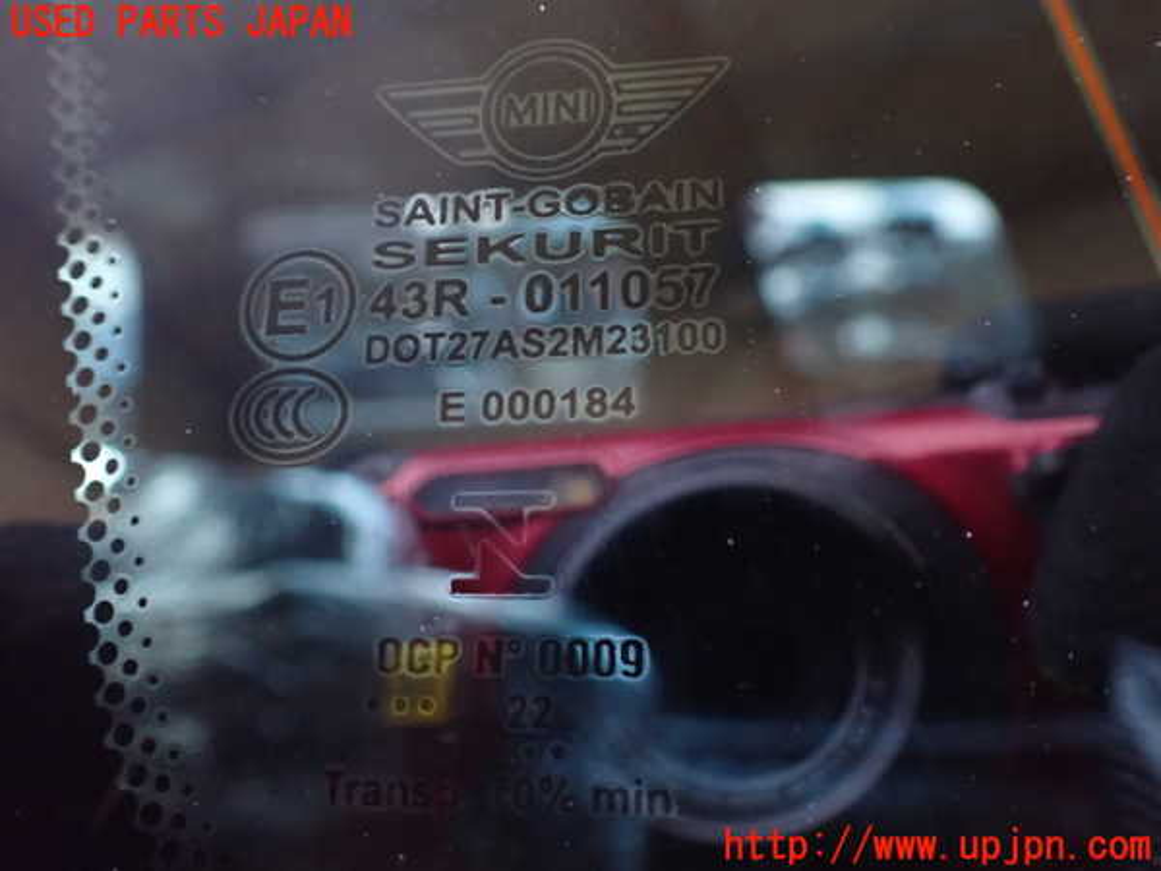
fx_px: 1006
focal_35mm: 30
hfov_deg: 60.0
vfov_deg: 46.8
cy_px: 436
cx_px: 580
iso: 1250
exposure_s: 1/30
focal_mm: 5.4
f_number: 2.3
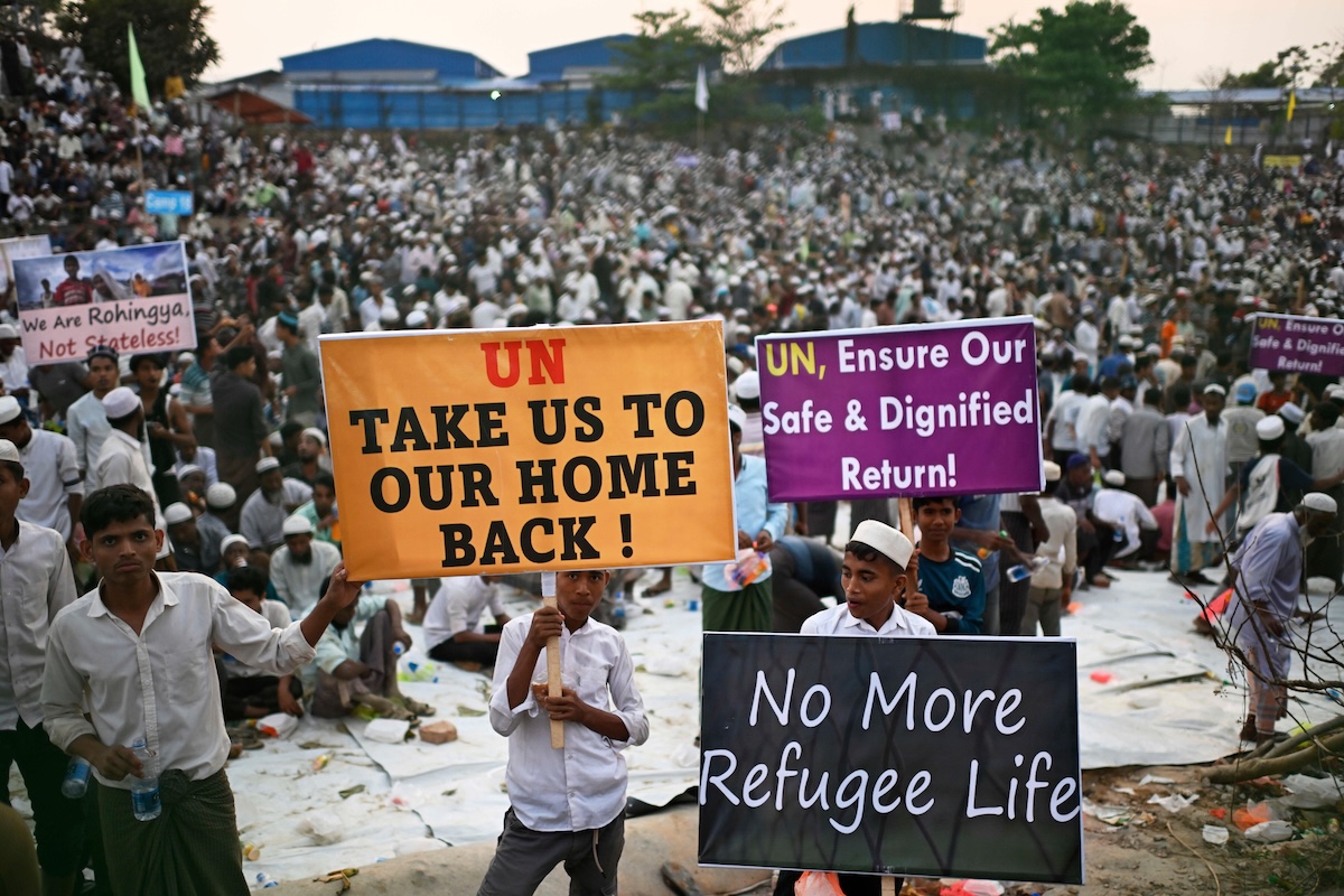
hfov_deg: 54.4
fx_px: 1307
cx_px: 672
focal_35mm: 35
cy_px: 448
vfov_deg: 37.9
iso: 640
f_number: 1.4
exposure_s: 1/80
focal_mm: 35
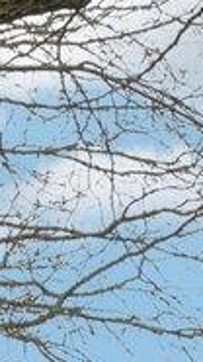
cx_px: 1401
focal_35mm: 255
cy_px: 1157
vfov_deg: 7.3
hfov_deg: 3.7
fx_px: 2441
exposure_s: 1/250
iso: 320
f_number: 8
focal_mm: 22
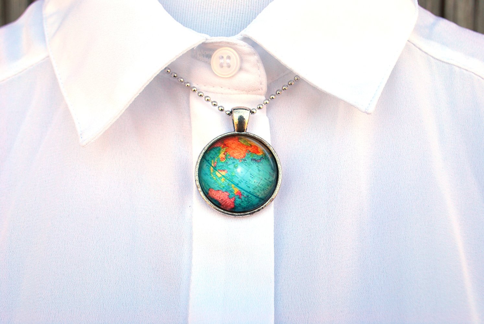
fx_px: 485
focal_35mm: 36
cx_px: 242
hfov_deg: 53.1
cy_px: 162
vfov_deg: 37.0
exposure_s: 1/125
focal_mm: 24
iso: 100
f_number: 8
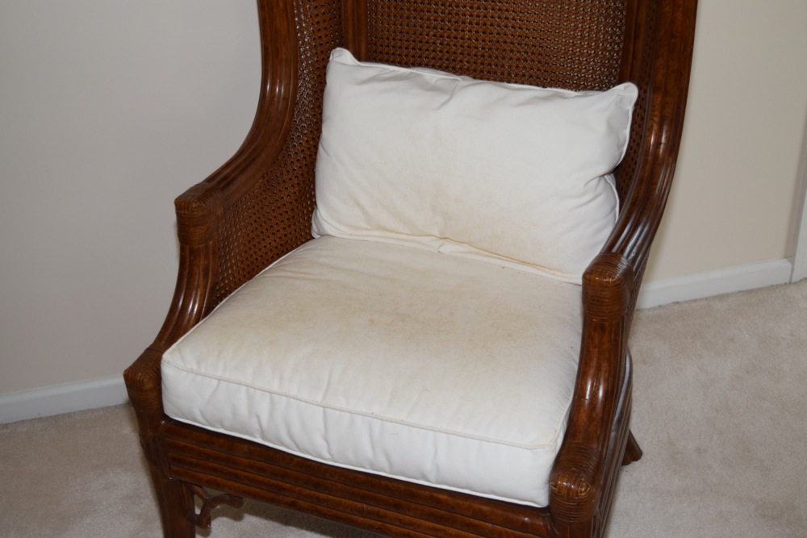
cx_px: 404
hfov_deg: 38.9
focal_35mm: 51
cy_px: 269
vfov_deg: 26.5
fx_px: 1143
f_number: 4.5
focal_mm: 34
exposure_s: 1/80
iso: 800
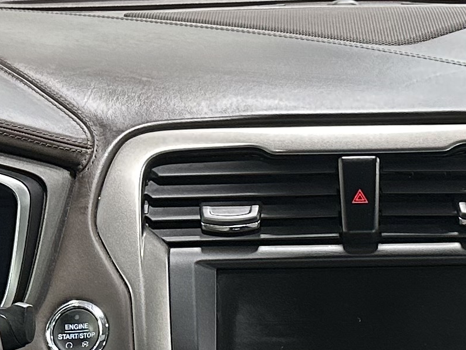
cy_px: 345
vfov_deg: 12.0
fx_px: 1643
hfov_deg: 16.1
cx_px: 314
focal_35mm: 122
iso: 250
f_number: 1.78
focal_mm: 6.86
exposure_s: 1/60
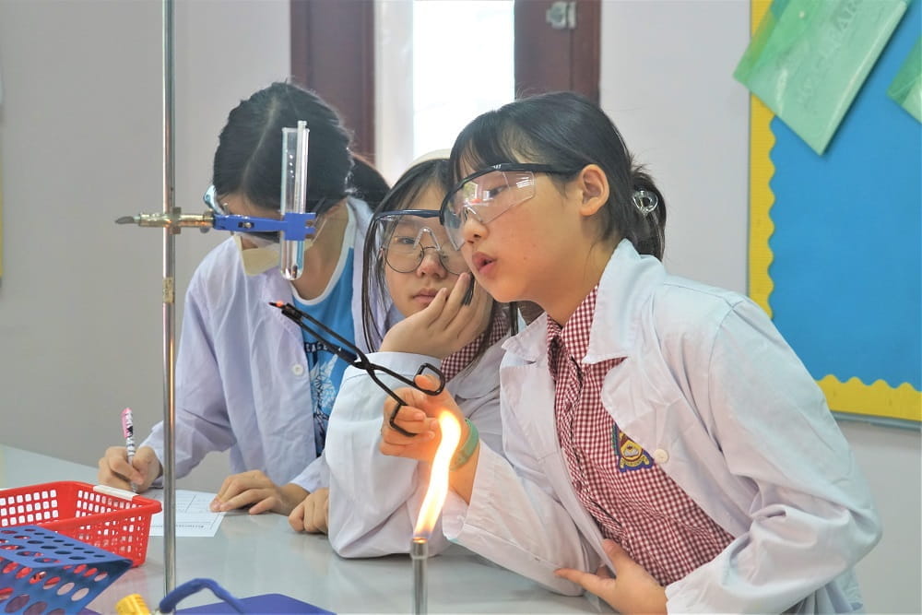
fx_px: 1665
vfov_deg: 20.9
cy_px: 308
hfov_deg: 31.0
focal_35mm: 65
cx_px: 461
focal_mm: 65
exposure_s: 1/160
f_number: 5
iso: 1600
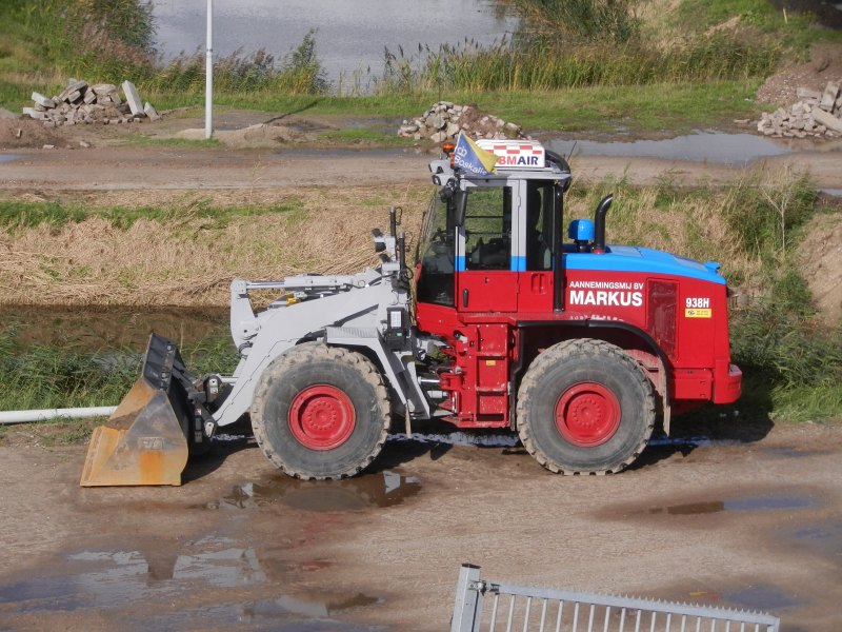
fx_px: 2992
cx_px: 421
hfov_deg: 16.0
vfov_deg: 12.0
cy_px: 316
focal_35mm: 123
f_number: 5.1
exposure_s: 1/1250
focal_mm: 22.2
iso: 160
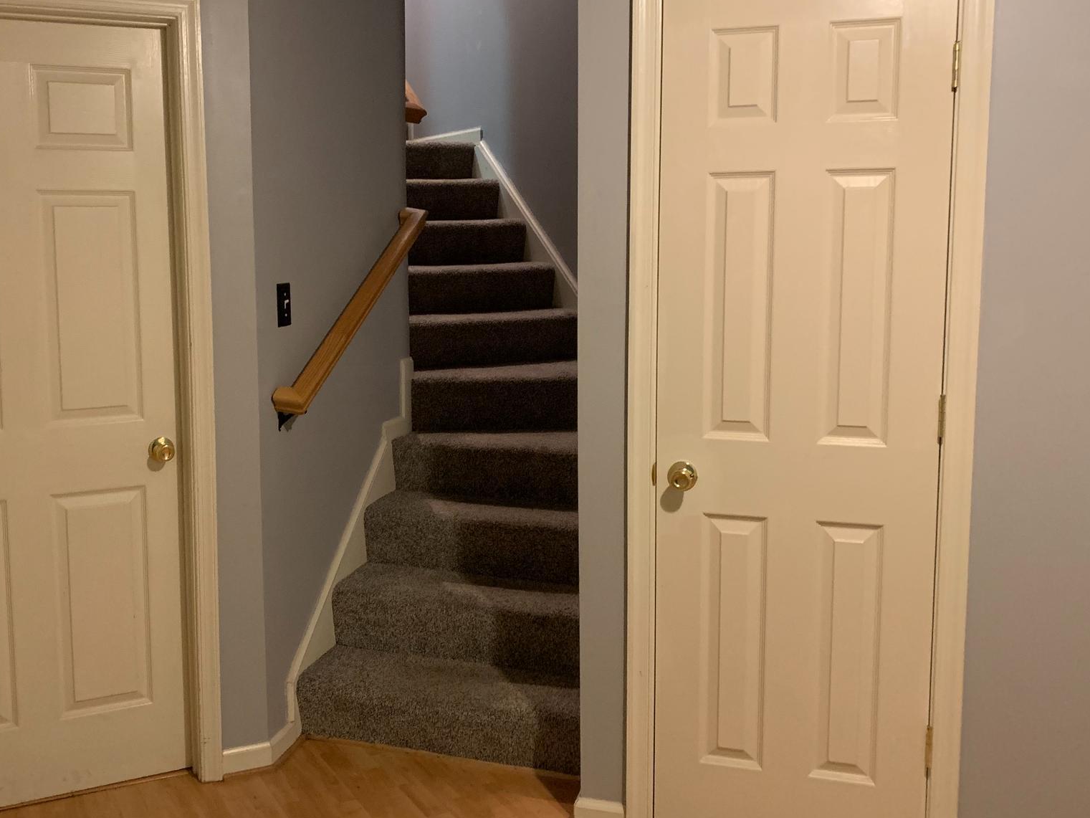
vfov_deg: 40.6
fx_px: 1102
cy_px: 350
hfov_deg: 52.3
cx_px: 441
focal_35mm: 35
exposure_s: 1/30
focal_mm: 4.25
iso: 500
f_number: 1.8
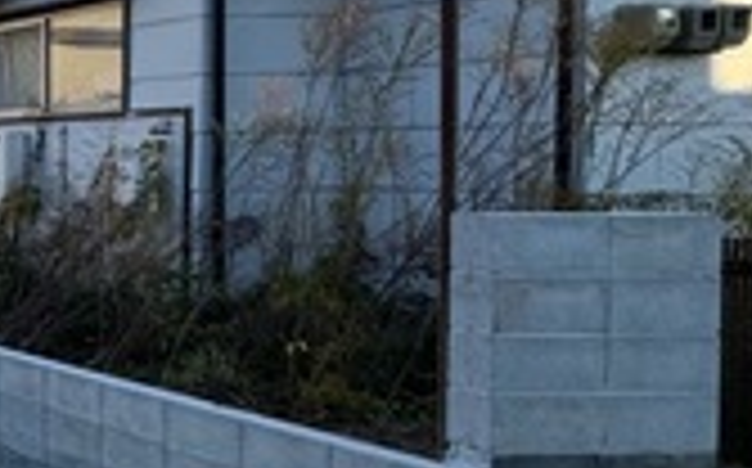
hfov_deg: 20.6
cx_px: -680
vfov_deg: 22.6
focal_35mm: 57
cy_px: 180
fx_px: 1167
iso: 50
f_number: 2.2
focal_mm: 2.22
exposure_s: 1/831
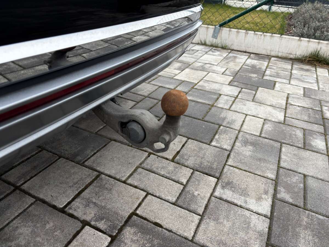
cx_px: 164
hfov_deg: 67.3
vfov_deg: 53.1
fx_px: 247
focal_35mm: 26
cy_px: 124
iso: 40
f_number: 1.6
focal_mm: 5.96
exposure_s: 1/265
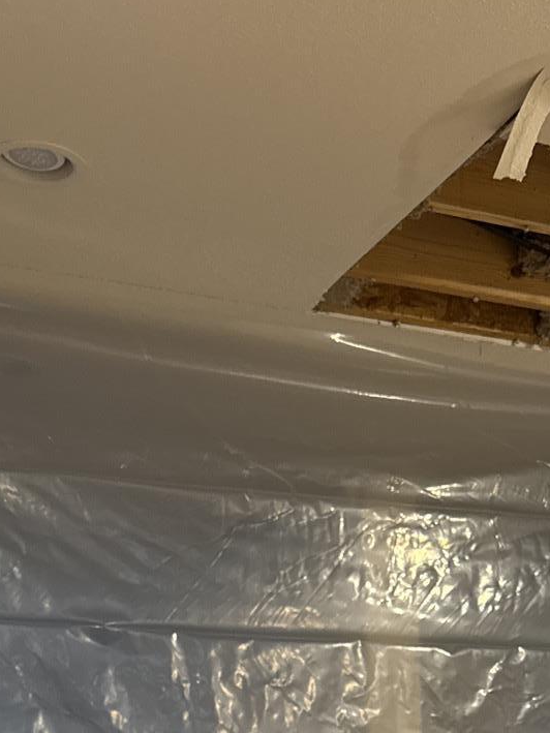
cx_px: 420
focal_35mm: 65
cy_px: 849
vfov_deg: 26.8
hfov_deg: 22.4
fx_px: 1377
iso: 320
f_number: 1.78
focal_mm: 6.76
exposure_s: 1/60
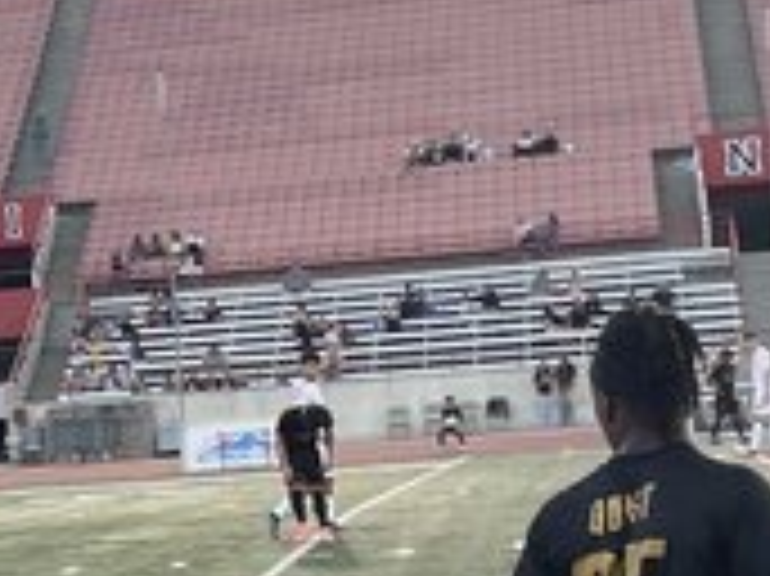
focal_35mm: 152
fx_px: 3379
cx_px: -324
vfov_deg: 9.7
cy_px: 495
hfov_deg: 12.5
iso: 32
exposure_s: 1/133
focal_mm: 4.2
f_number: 1.6
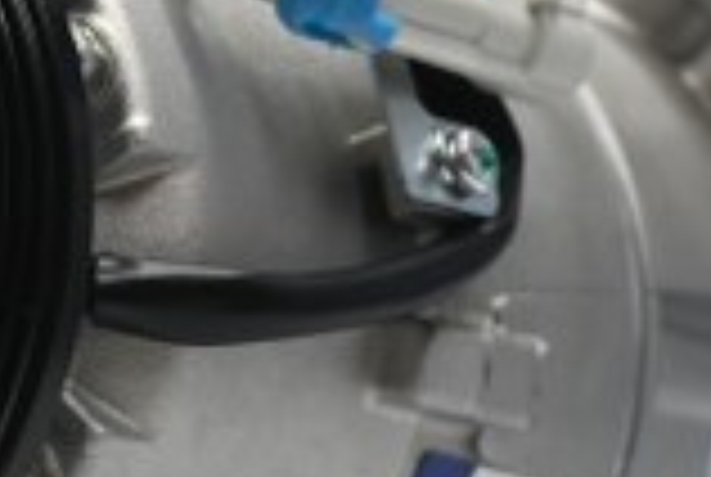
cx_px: -27
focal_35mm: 199
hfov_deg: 10.2
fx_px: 3936
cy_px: 180
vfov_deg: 6.9
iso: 900
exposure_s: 1/60
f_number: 5.3
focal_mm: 35
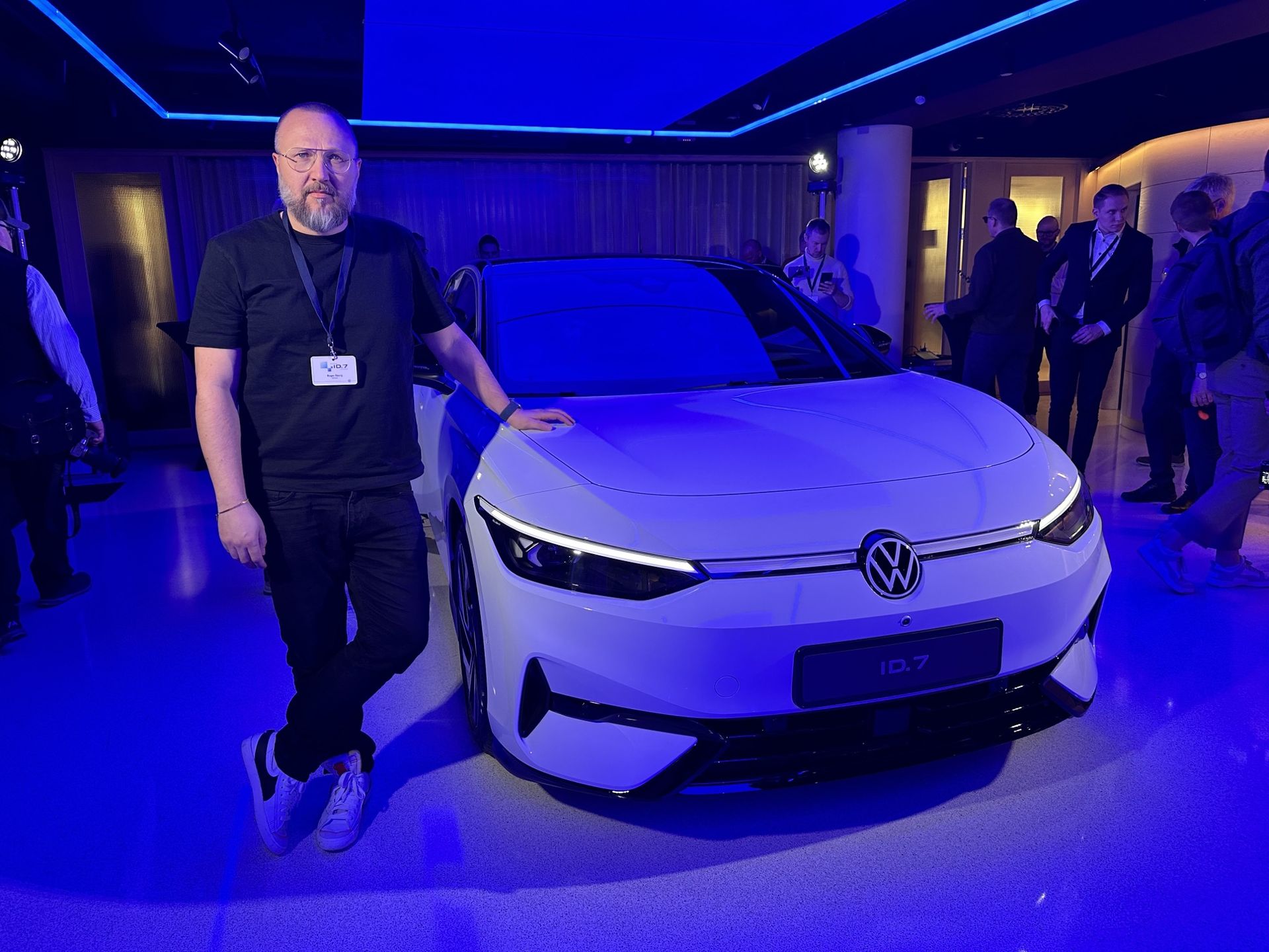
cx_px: 634
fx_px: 880
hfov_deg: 71.6
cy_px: 476
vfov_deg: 56.8
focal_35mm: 24
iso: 200
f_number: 1.78
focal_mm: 6.86
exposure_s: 1/100
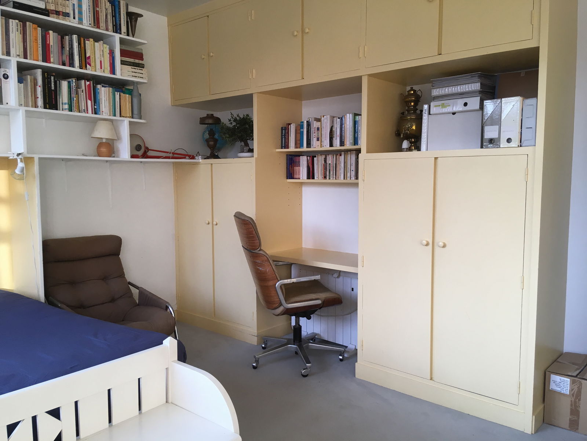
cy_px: 220
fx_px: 492
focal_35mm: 29
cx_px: 294
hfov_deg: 61.7
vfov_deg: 48.2
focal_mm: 4.15
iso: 25
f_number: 2.2
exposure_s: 1/33
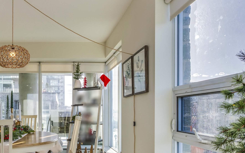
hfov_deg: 56.5
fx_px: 214
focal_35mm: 32
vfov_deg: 38.4
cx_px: 60
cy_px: 115
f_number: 8
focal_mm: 12
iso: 500
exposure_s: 1/100
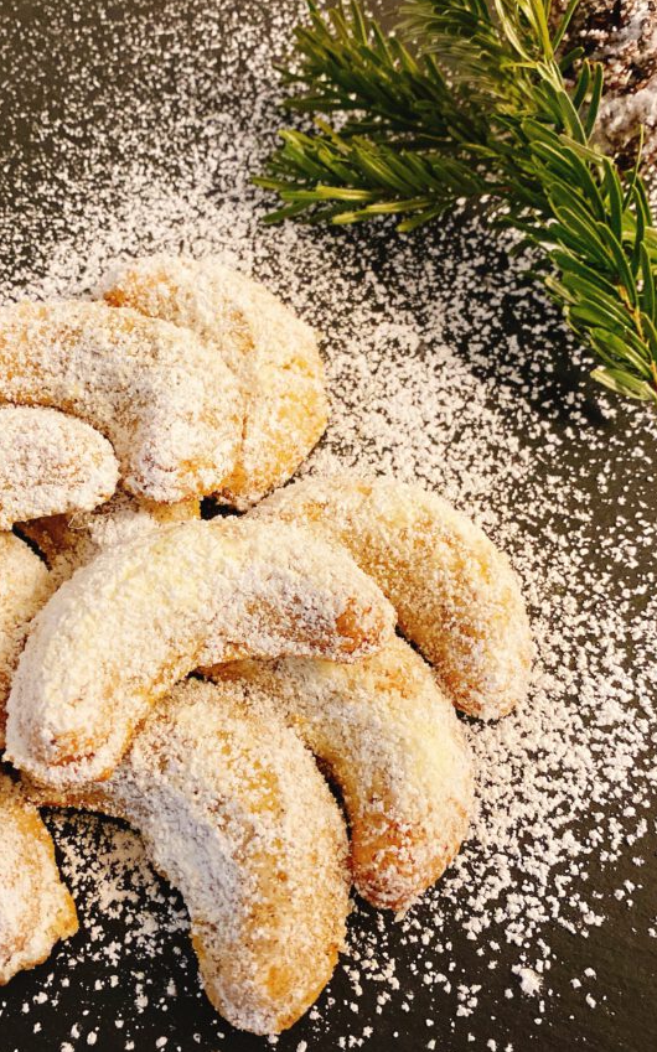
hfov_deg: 33.5
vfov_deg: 51.6
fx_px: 1090
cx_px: 284
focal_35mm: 38
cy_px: 529
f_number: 1.8
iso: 400
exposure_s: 1/33
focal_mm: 4.25
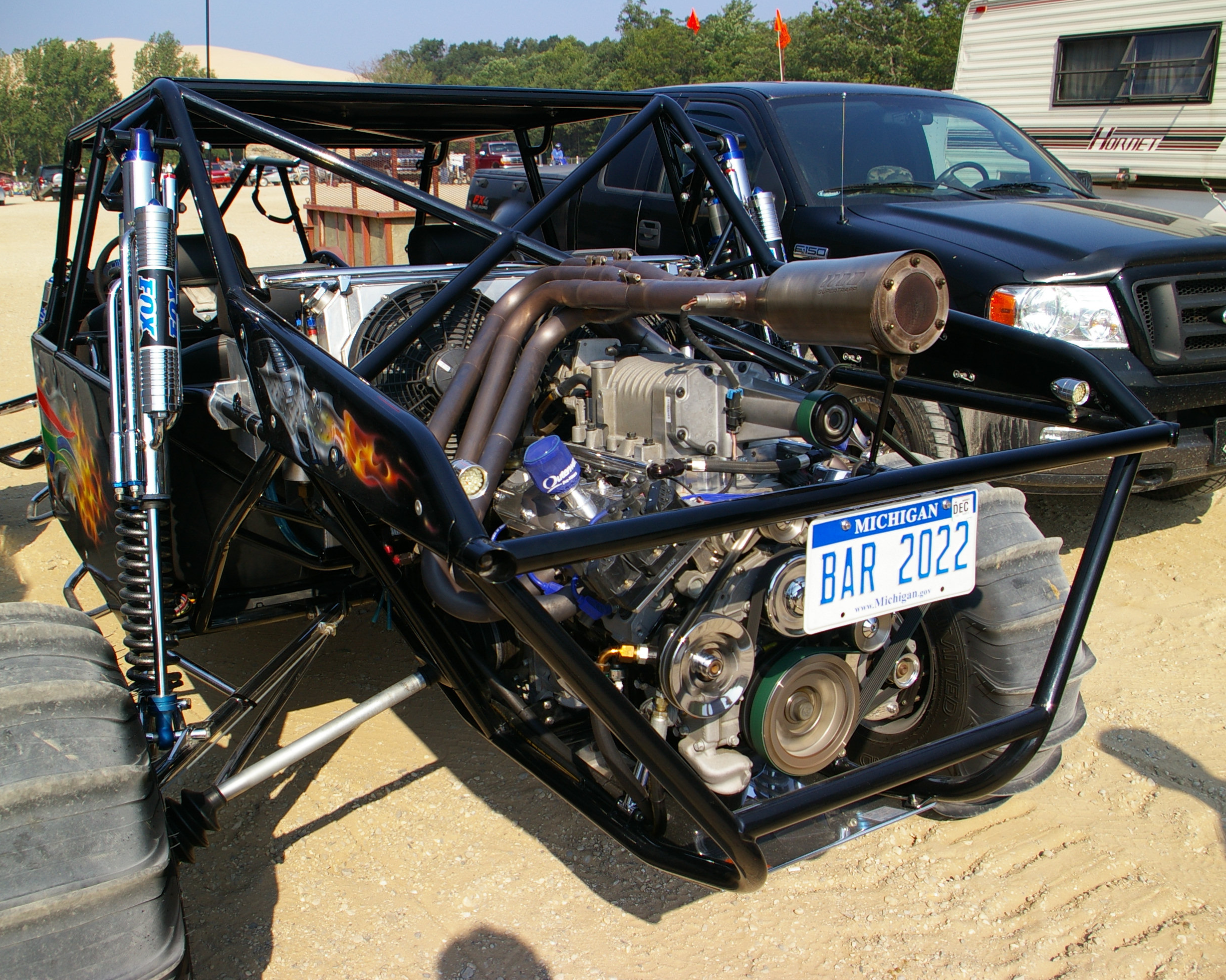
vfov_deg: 47.1
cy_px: 482
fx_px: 1125
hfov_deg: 57.2
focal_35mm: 31
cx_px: 632
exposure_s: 1/160
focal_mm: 18
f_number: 8
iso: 200
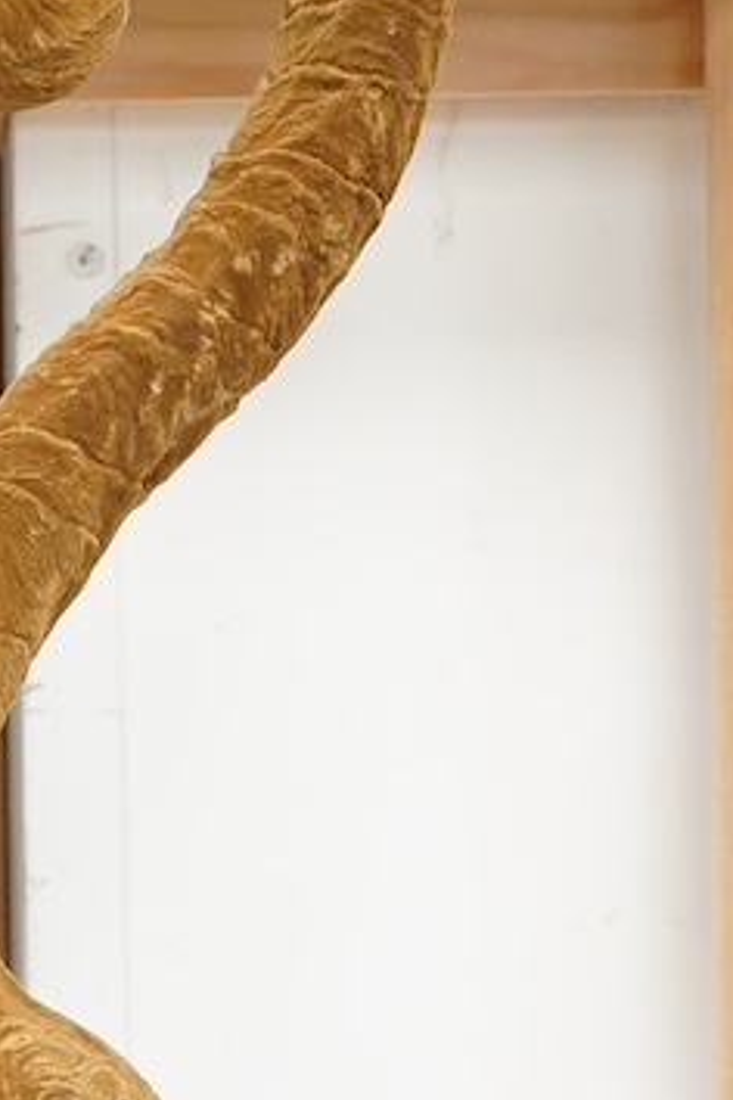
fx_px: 4367
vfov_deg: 14.3
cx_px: 62
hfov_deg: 9.5
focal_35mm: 143
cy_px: 816
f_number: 7.1
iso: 3200
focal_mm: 30
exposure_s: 1/200
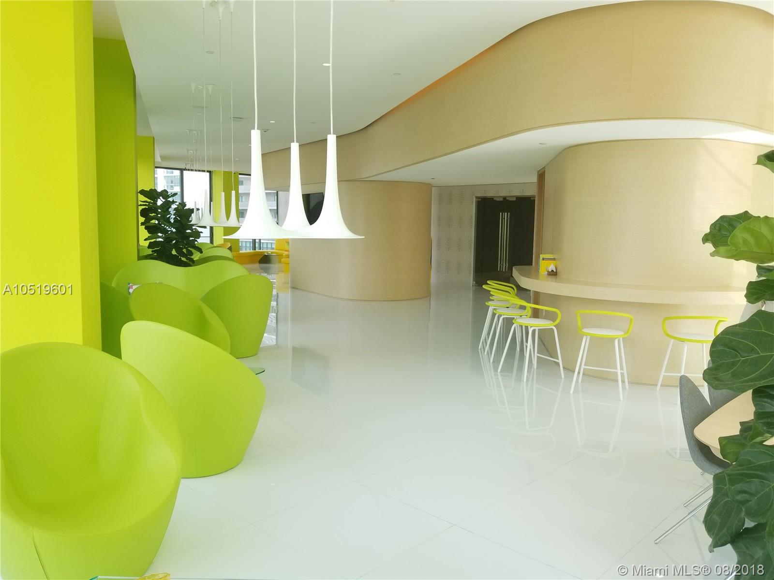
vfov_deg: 53.1
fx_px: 581
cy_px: 290
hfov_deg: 67.3
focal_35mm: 26
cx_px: 387
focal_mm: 4.25
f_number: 1.7
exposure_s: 1/282
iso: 50
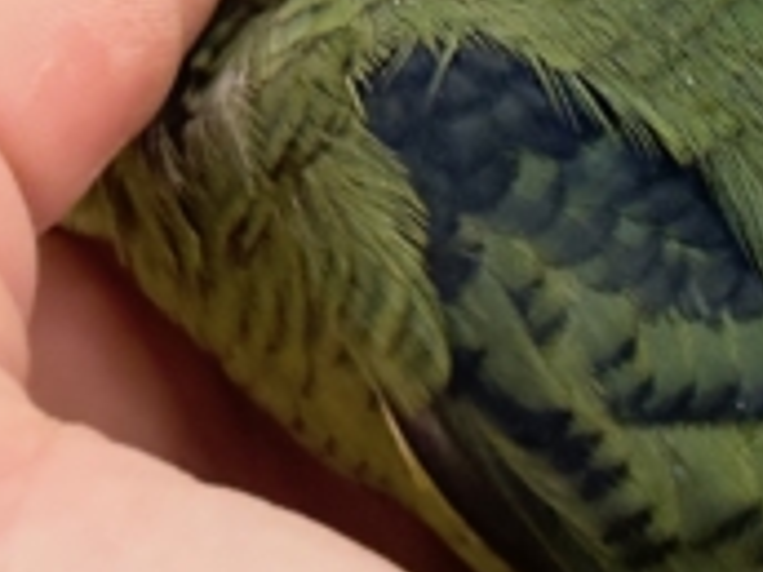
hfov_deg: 10.0
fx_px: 4276
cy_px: 13
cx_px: 940
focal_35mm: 194
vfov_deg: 7.6
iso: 125
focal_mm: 5.96
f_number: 1.6
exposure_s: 1/100
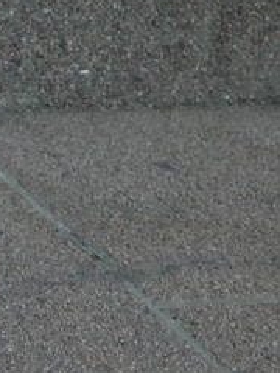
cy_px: -465
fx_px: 2880
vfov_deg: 7.1
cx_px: -627
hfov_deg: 5.2
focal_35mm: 267
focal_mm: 20
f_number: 1.8
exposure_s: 1/1000
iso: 160
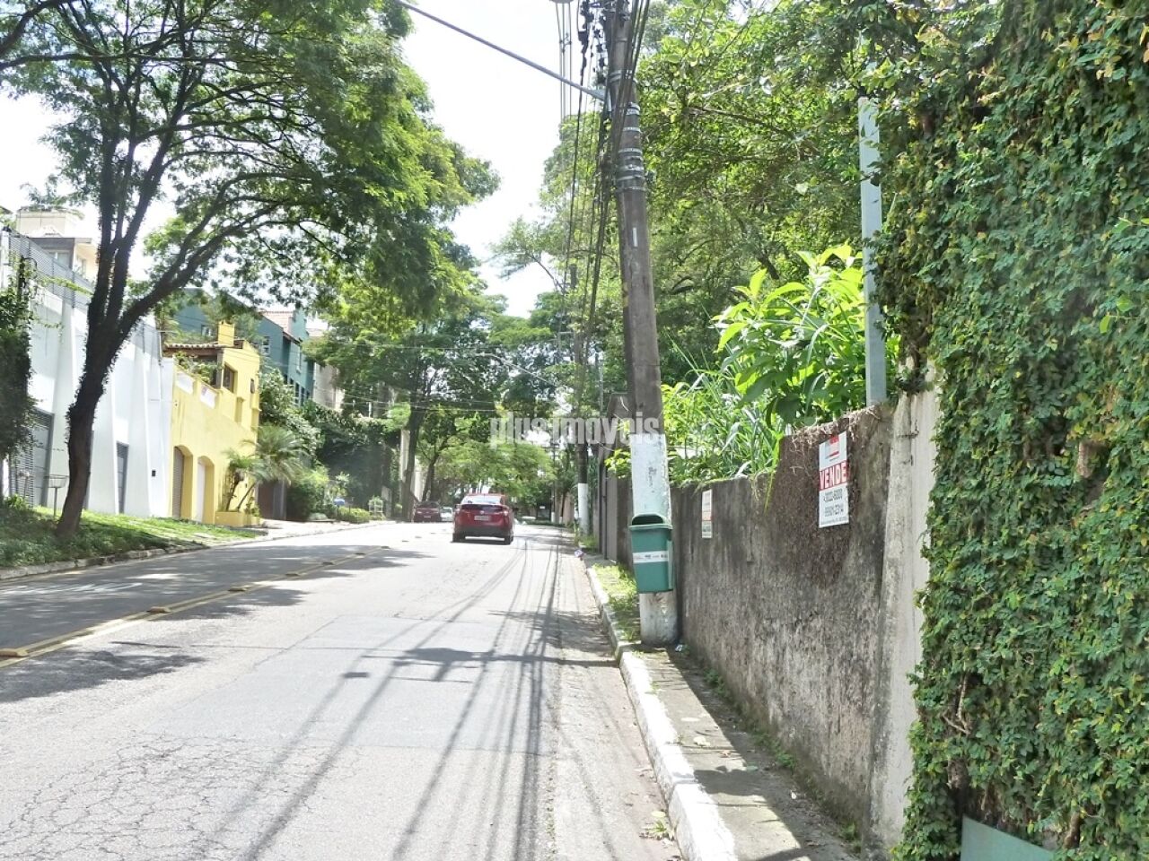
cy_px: 430
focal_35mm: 32
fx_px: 1062
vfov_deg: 44.2
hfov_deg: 56.8
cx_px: 574
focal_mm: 5.3
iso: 125
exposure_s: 1/250
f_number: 4
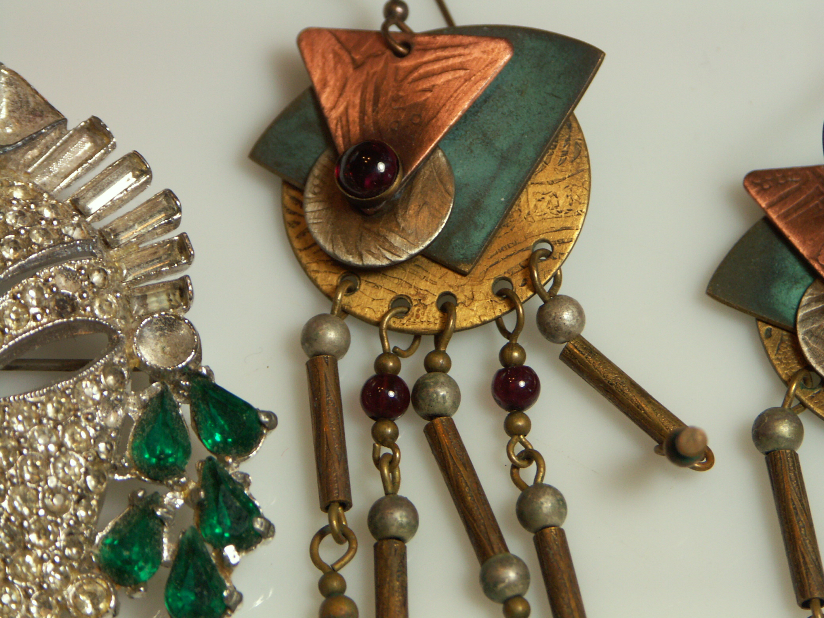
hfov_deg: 9.9
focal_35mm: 199
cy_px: 309
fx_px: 4737
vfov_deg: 7.5
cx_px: 412
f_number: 4.5
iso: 100
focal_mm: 50.8
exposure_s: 1/80
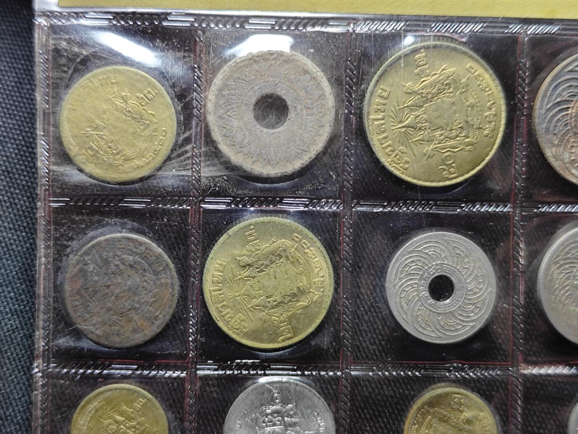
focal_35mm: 49
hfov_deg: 38.9
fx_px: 818
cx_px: 289
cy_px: 217
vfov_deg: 29.7
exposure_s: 1/70
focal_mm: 5.84
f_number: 1.6
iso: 200
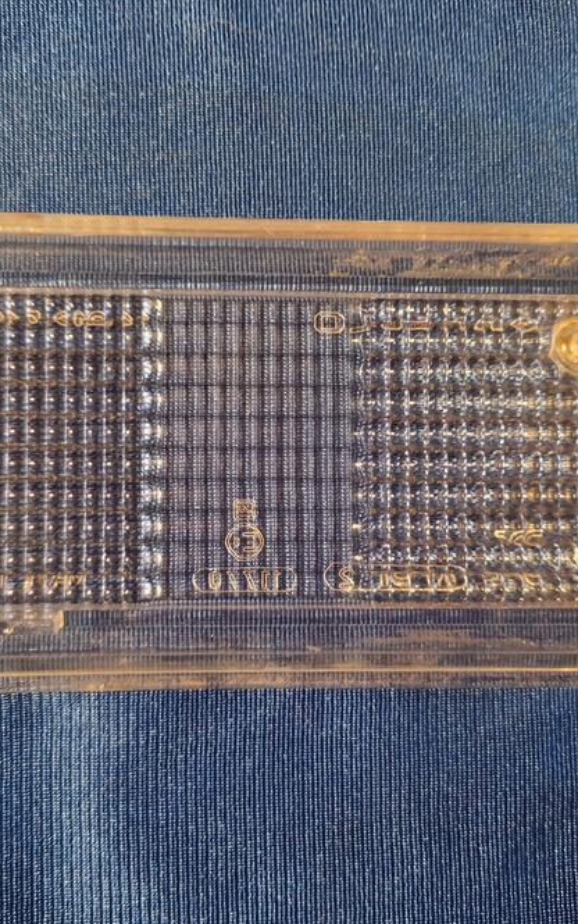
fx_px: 831
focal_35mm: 33
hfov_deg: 38.3
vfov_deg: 58.1
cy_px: 459
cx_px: 285
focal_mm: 5.4
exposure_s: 1/100
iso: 500
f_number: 1.8
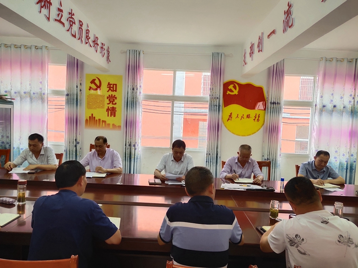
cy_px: 134
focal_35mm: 29
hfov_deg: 61.7
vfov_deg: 48.2
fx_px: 300
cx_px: 179
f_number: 1.8
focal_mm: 4.27
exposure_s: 1/50
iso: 280
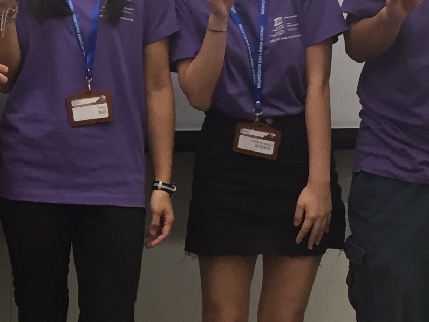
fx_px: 1475
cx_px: -165
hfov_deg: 15.5
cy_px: 106
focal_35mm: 119
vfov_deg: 12.4
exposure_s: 1/33
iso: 125
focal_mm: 4.15
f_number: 2.2
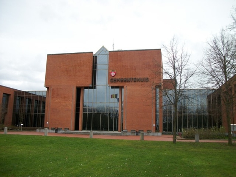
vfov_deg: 44.2
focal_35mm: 32
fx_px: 218
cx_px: 118
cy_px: 88
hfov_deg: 56.8
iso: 80
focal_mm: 5.7
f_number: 2.9
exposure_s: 1/160
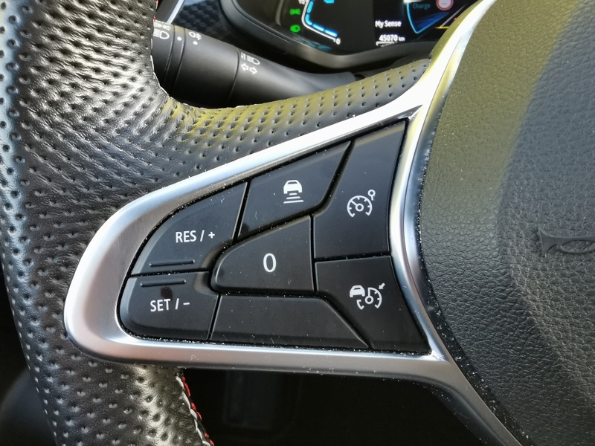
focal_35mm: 26
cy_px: 223
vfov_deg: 53.1
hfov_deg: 67.3
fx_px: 447
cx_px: 298
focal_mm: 2.26
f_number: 2.2
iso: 200
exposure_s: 1/33.3
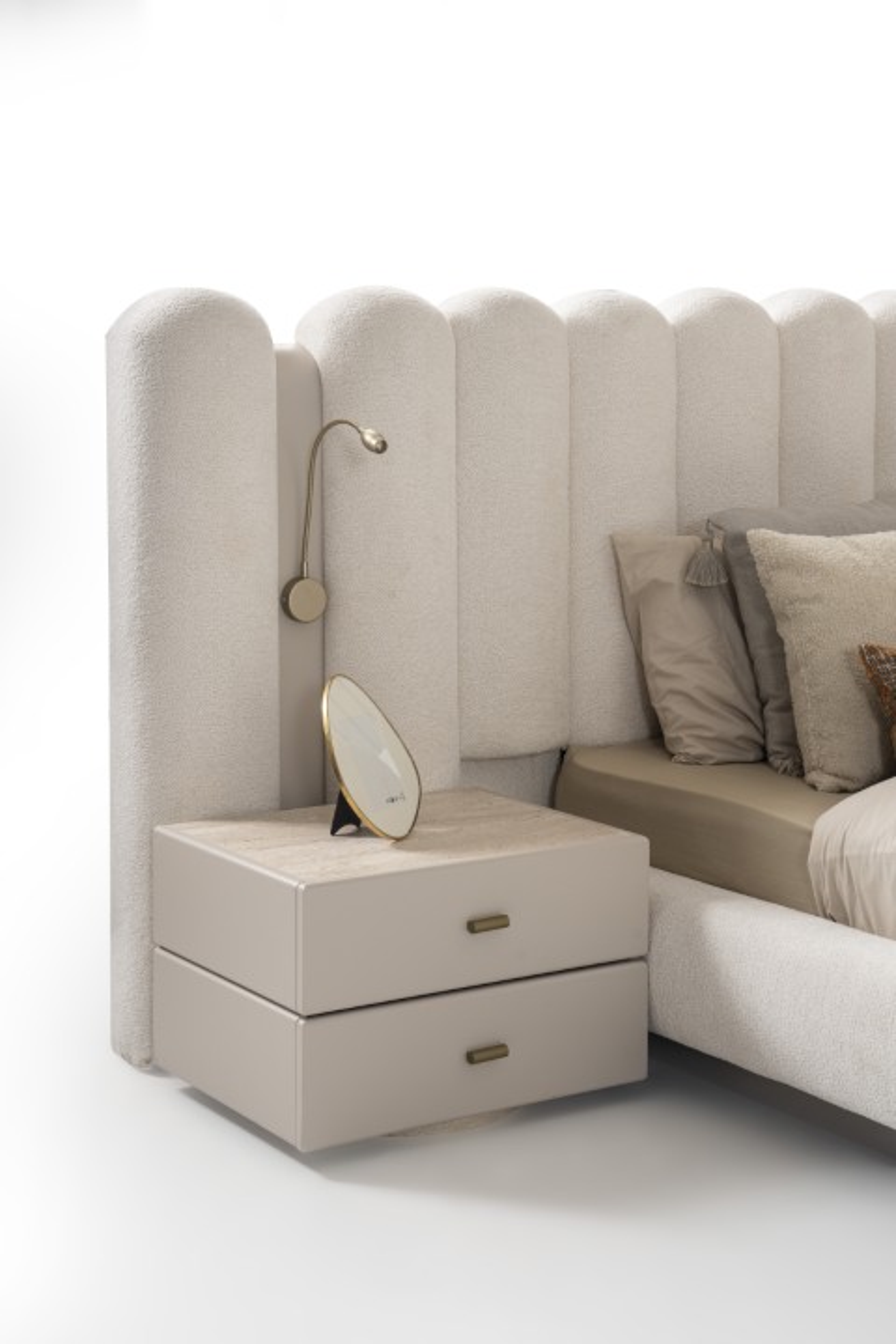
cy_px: 672
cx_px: 448
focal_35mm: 61
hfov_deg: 22.3
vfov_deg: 32.9
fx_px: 2277
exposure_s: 1/100
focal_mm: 61
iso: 100
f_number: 11
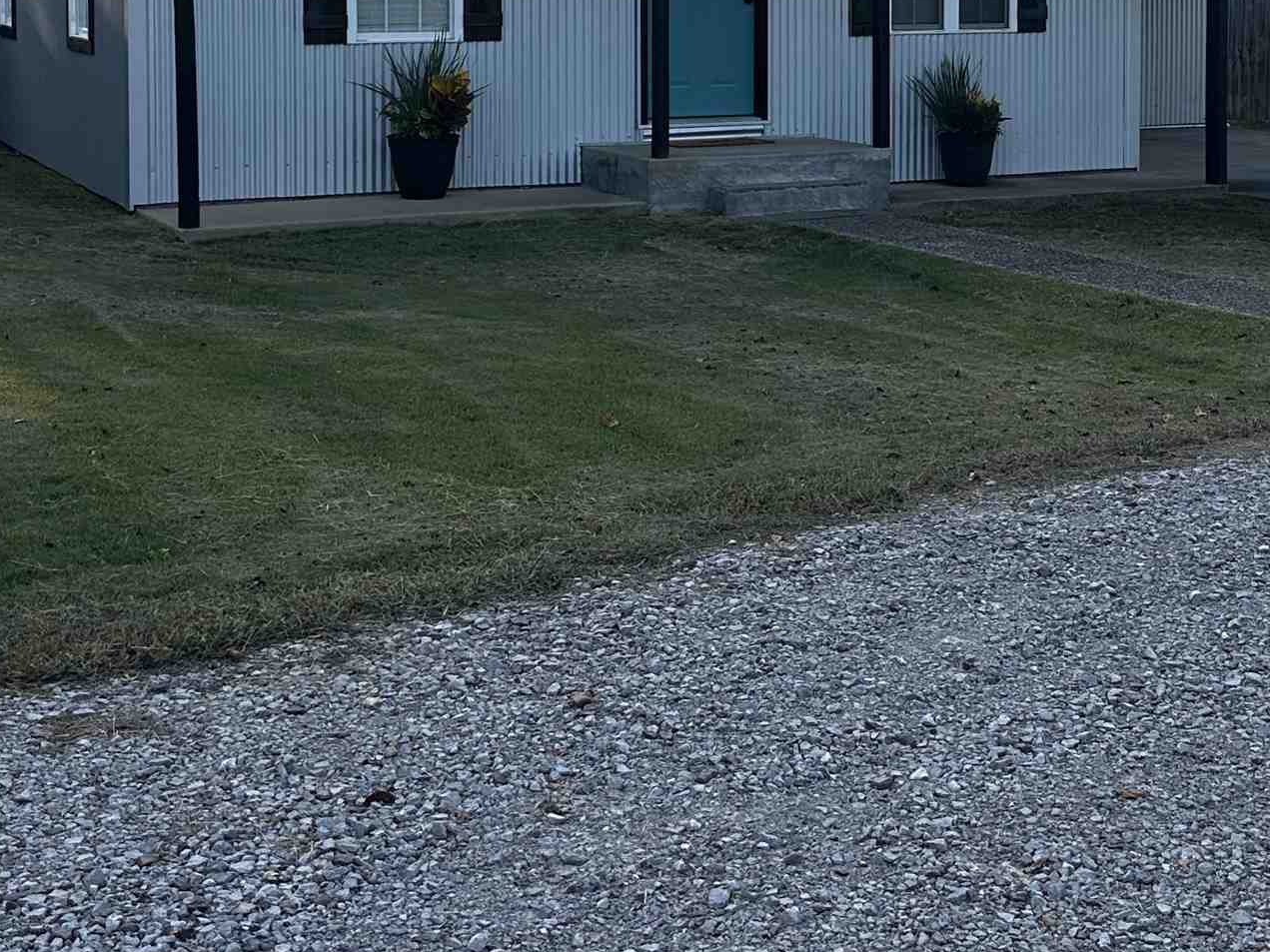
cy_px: 83
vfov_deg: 24.5
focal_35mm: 58
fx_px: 2128
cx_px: 822
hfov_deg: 33.0
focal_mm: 6.86
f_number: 1.78
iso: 80
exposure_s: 1/745
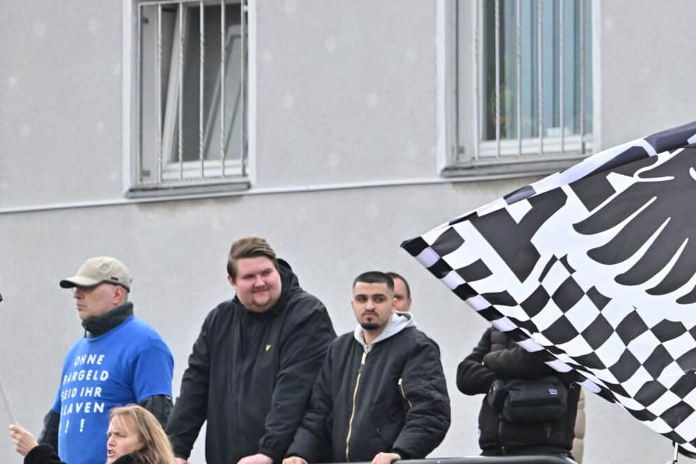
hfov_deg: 3.9
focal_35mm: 531
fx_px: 10262
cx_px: 668
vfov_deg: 2.6
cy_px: 421
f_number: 5.6
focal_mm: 260
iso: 720
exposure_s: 1/1600
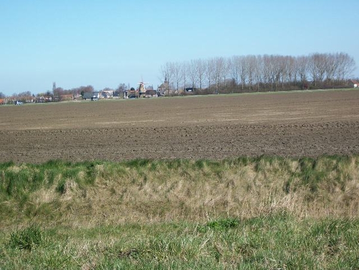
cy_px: 135
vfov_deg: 15.4
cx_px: 180
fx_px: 996
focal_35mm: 96
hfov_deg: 20.4
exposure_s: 1/400
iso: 80
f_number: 5.2
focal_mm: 17.1
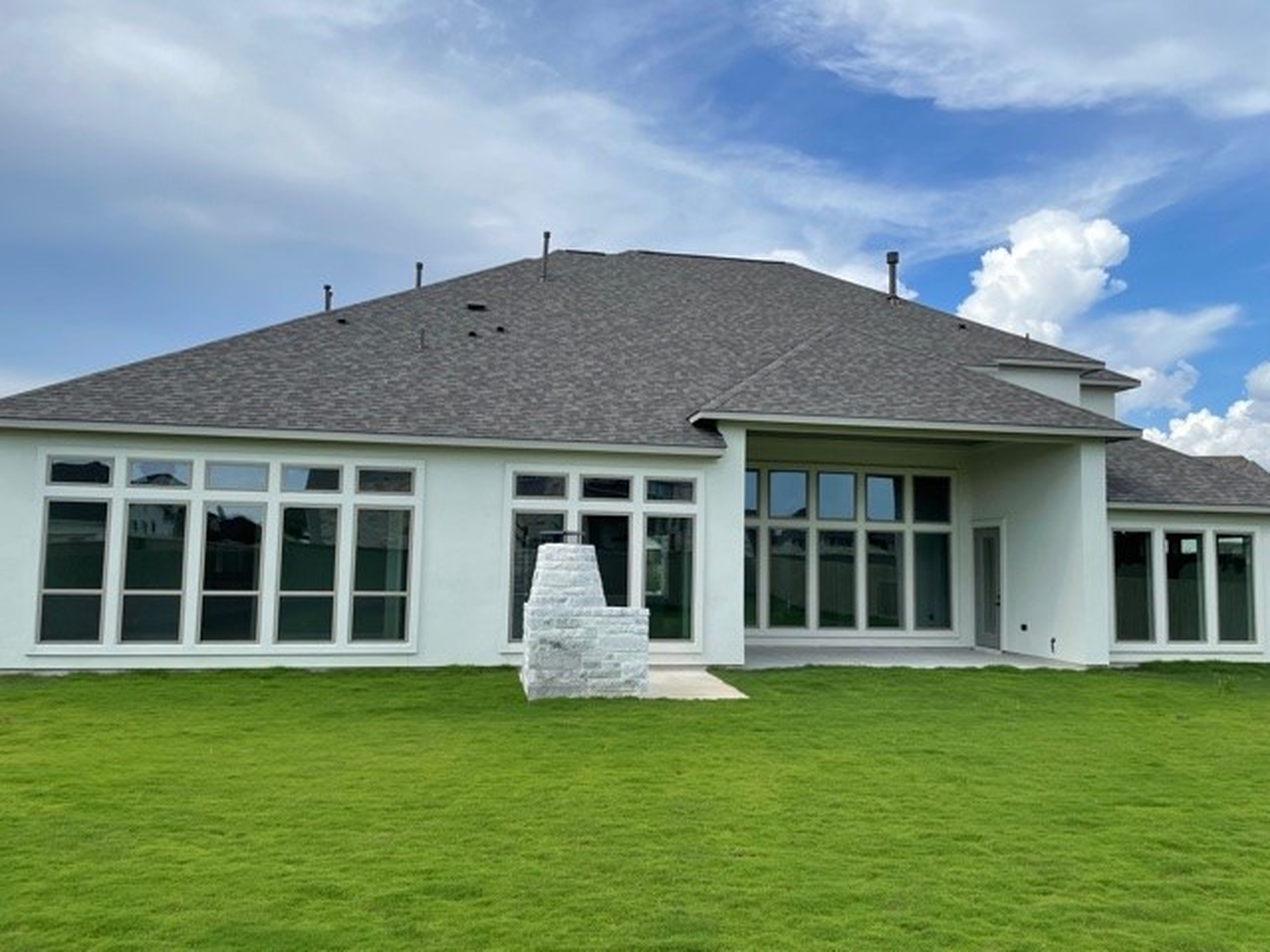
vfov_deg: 53.1
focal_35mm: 26
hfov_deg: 67.3
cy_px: 476
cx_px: 635
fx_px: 954
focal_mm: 4.2
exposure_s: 1/3610
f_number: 1.6
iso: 32
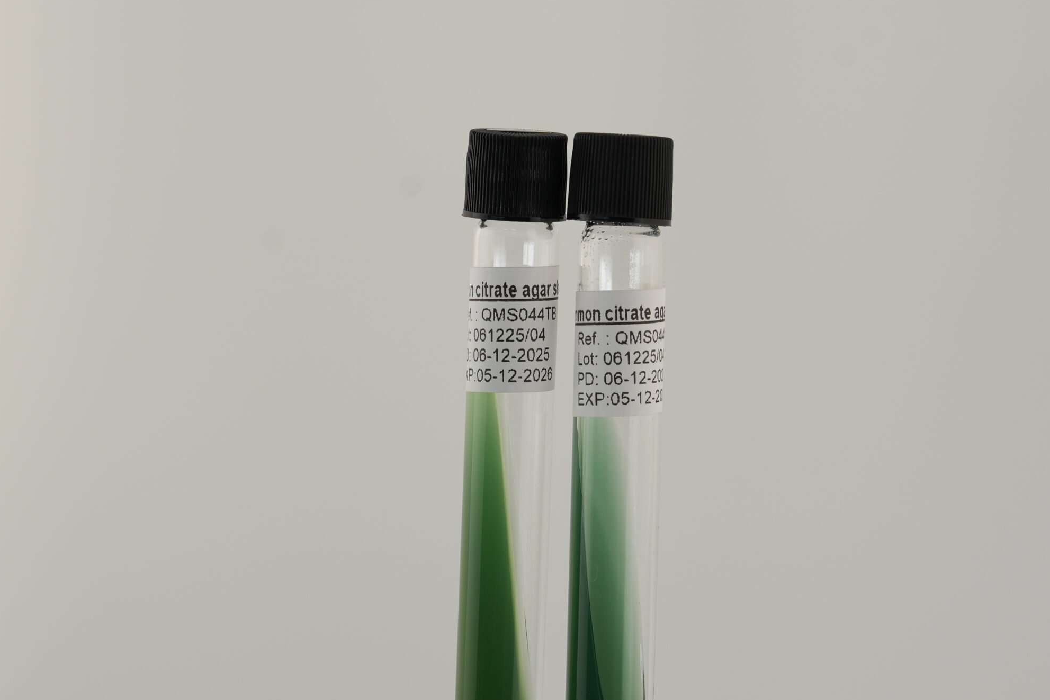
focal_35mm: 133
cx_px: 531
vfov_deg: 10.3
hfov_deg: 15.4
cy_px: 448
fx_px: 3879
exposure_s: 1/125
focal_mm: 69
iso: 100
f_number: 8
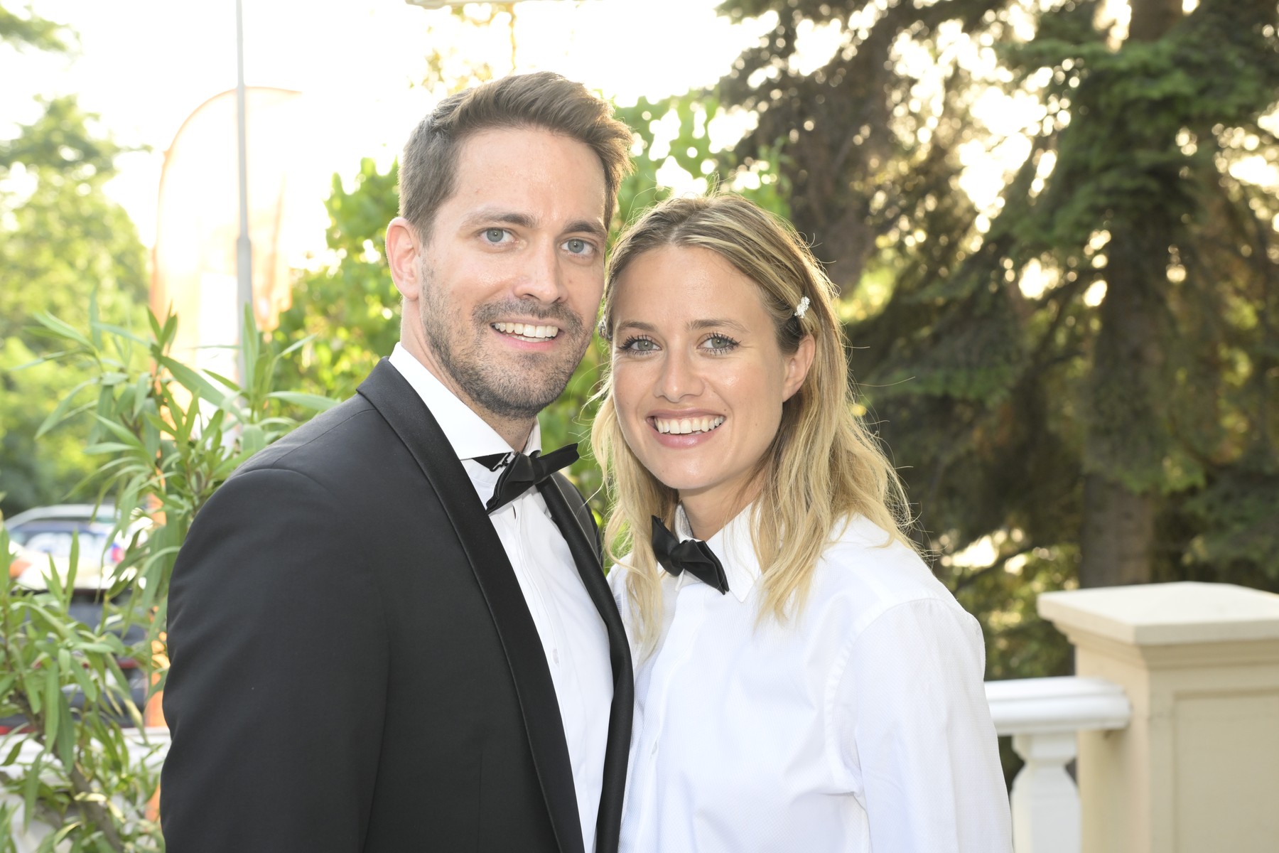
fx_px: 1705
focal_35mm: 48
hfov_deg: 41.1
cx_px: 640
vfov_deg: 28.1
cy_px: 426
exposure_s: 1/200
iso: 1000
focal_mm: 48
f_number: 5.6
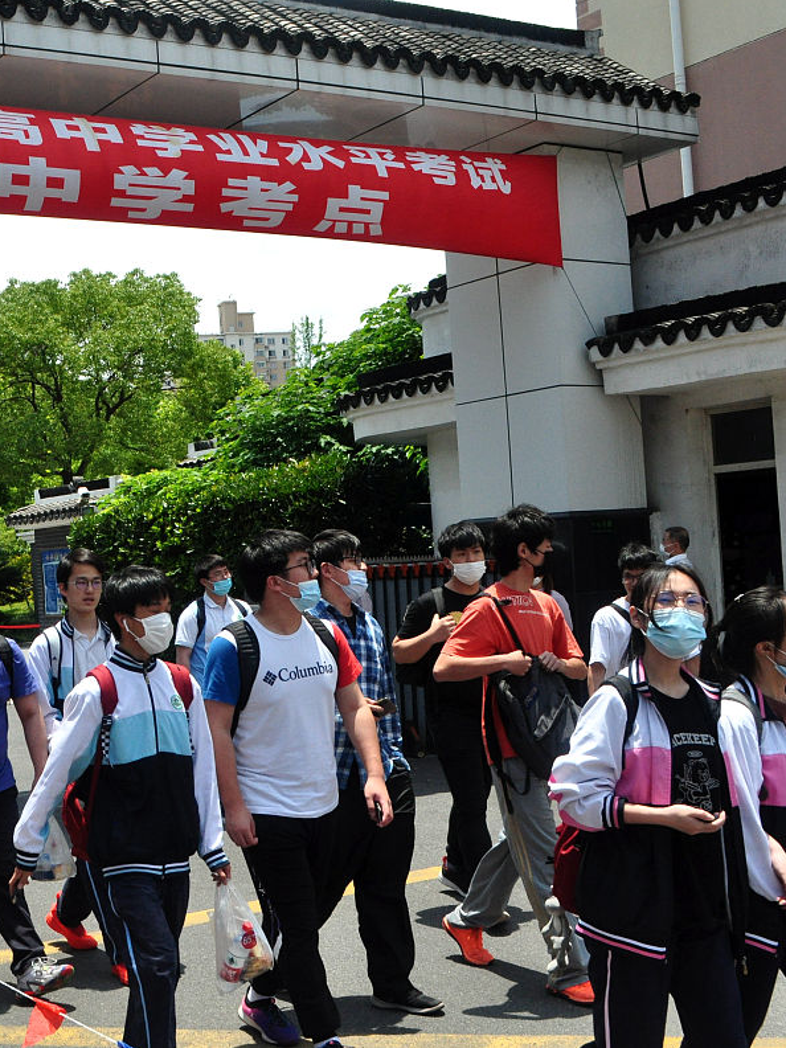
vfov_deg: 39.7
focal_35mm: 48
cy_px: 523
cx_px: 78
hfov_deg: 29.0
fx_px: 1453
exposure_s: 1/640
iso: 800
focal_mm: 22
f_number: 11
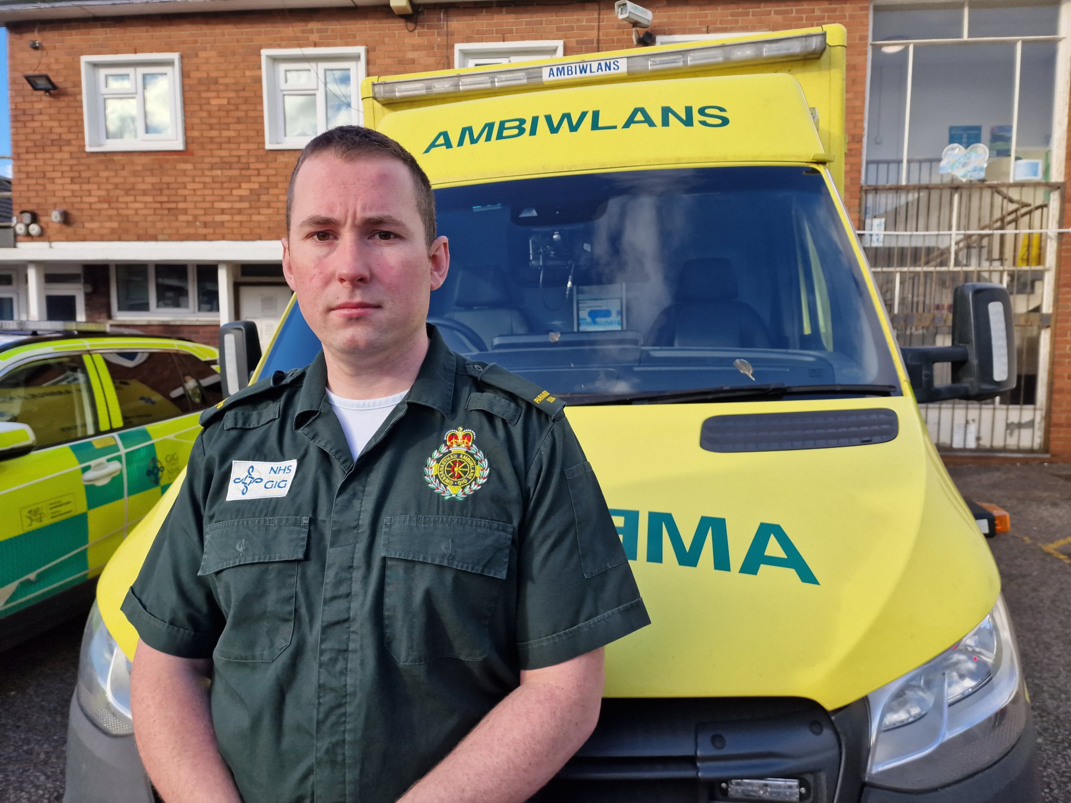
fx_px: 712
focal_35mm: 23
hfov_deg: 73.9
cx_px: 536
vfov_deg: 58.9
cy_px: 402
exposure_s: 1/400
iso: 50
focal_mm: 6.4
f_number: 1.8
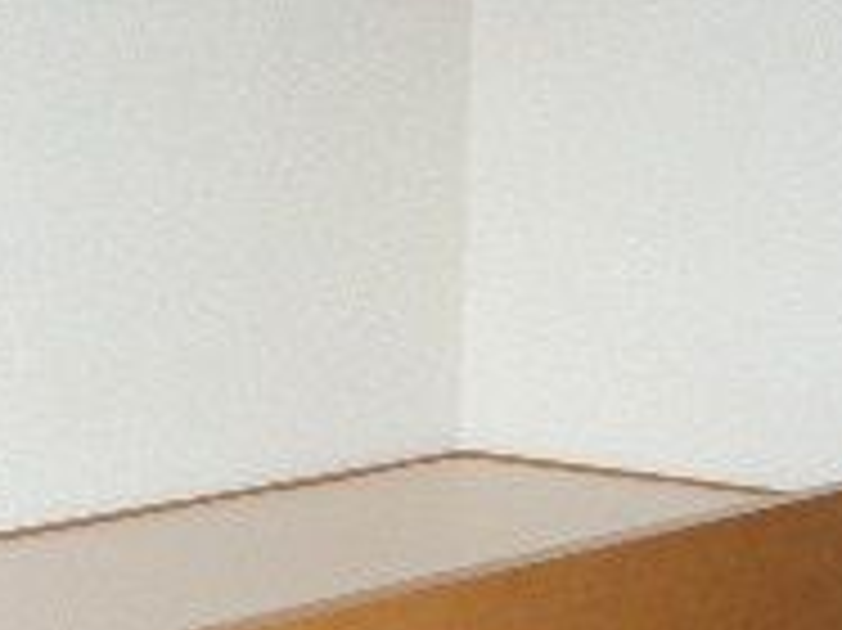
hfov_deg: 16.3
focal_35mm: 120
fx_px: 2917
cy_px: 490
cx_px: 189
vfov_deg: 12.3
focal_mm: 5.8
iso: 200
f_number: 2.8
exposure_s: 1/30
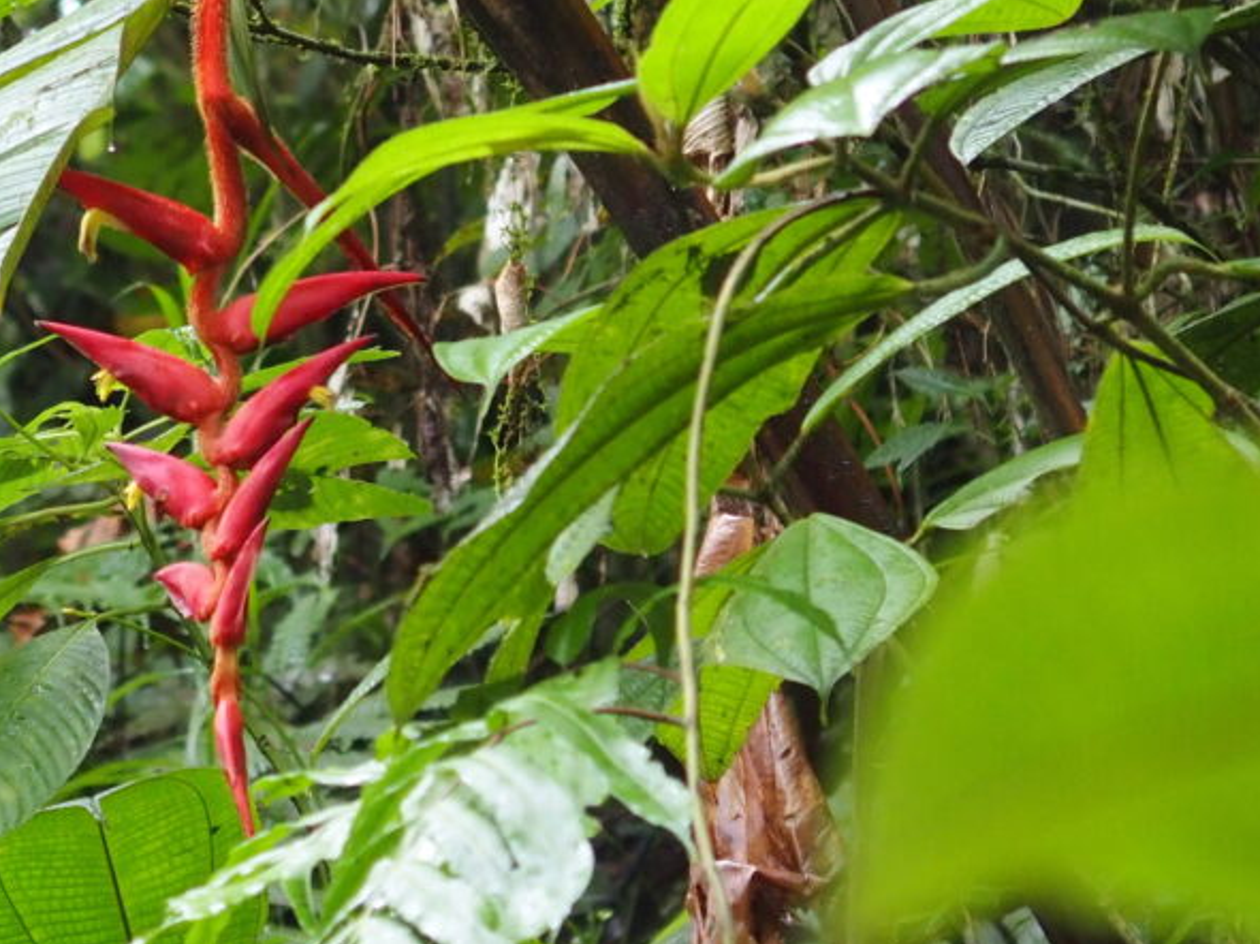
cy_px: 461
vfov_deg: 4.7
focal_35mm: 316
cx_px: 237
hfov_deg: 6.3
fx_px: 11498
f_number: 2.8
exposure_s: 1/60
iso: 800
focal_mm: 38.6
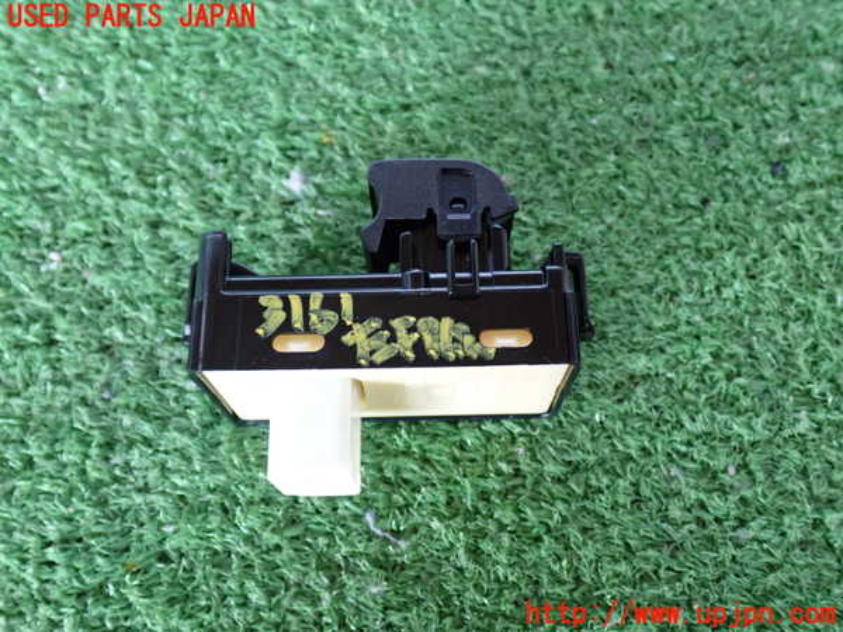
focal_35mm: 36
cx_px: 422
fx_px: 877
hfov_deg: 51.4
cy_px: 316
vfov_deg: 39.7
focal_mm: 6.37
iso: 500
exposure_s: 1/40
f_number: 2.5
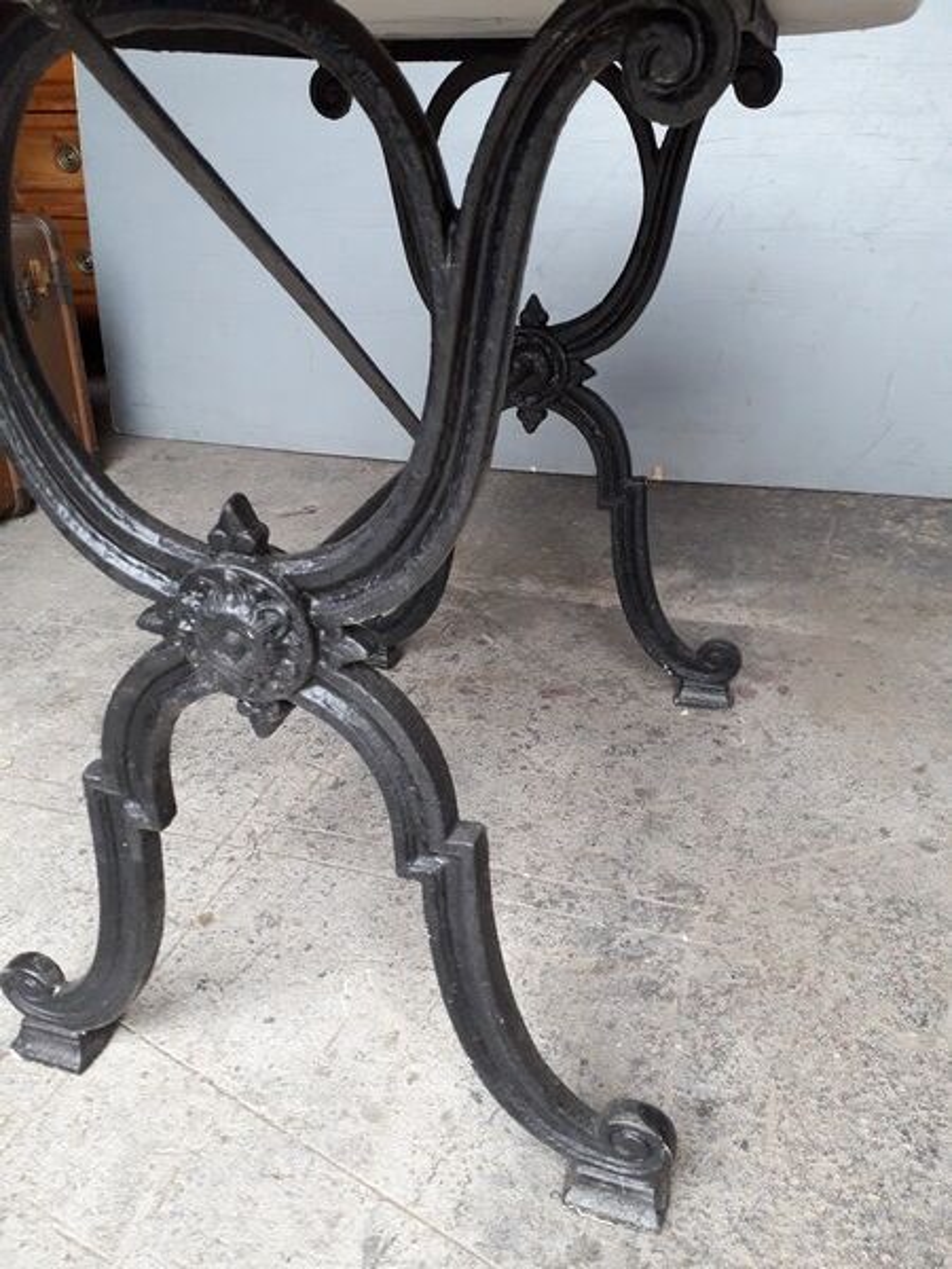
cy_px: 634
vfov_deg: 65.3
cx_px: 476
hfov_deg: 51.4
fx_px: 990
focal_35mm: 27
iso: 160
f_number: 1.9
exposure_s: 1/50
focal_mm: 3.6
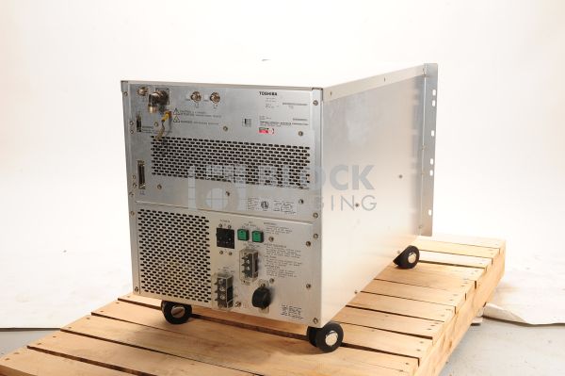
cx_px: 282
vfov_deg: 26.9
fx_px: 784
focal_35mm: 50
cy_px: 188
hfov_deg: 39.6
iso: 320
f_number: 11
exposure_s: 1/160
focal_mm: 50
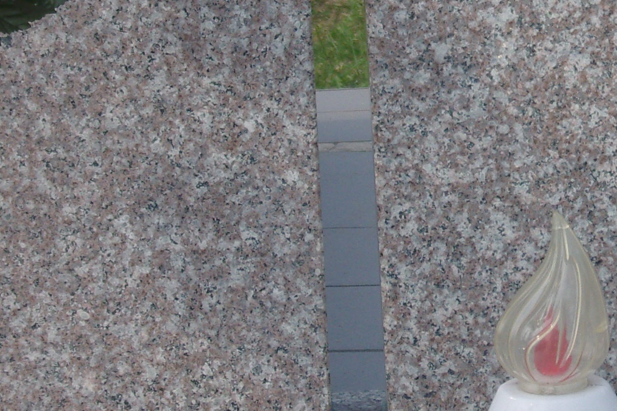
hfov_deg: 7.3
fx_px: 4781
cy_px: -108
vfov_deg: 4.9
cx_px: 729
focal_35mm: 279
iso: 100
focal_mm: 21.9
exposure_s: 1/400
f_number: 5.2
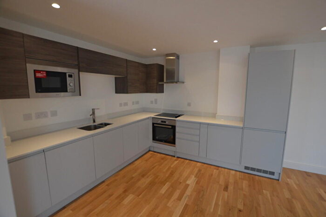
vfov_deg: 77.3
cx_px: 163
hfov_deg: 100.4
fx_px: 136
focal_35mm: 15
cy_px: 108
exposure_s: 1/100
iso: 400
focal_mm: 10
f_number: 5
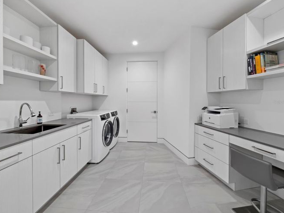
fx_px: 123
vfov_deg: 81.7
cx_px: 140
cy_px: 102
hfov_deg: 98.1
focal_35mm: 15
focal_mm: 7
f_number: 10
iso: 250
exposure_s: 1
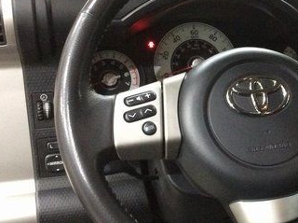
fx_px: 550
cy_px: 122
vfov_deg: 22.9
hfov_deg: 29.5
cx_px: 244
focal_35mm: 64
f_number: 2.4
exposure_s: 1/17
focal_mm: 3.3
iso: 400
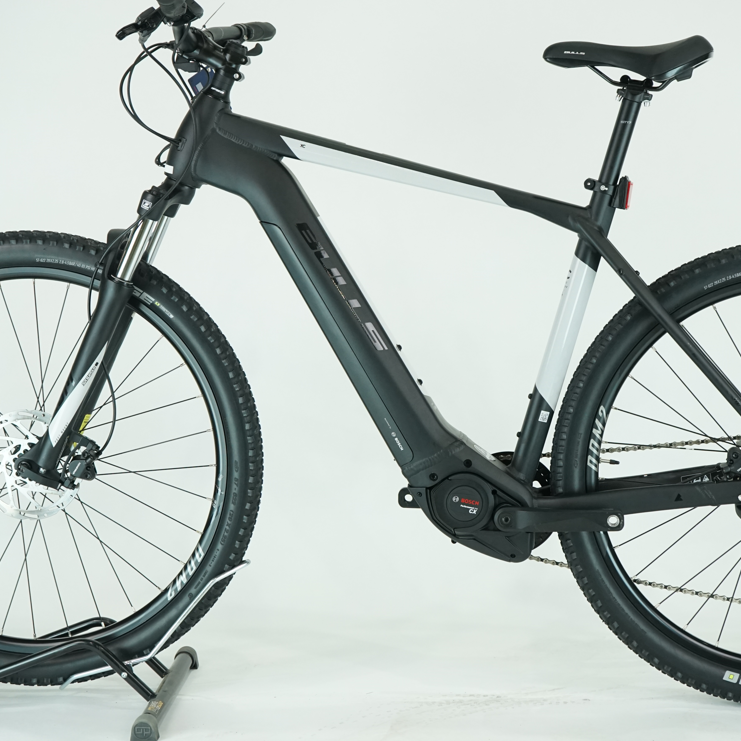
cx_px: 409
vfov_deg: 23.0
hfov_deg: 23.0
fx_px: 1816
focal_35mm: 75
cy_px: 322
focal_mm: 52
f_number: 6.3
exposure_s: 1/200
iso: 1600
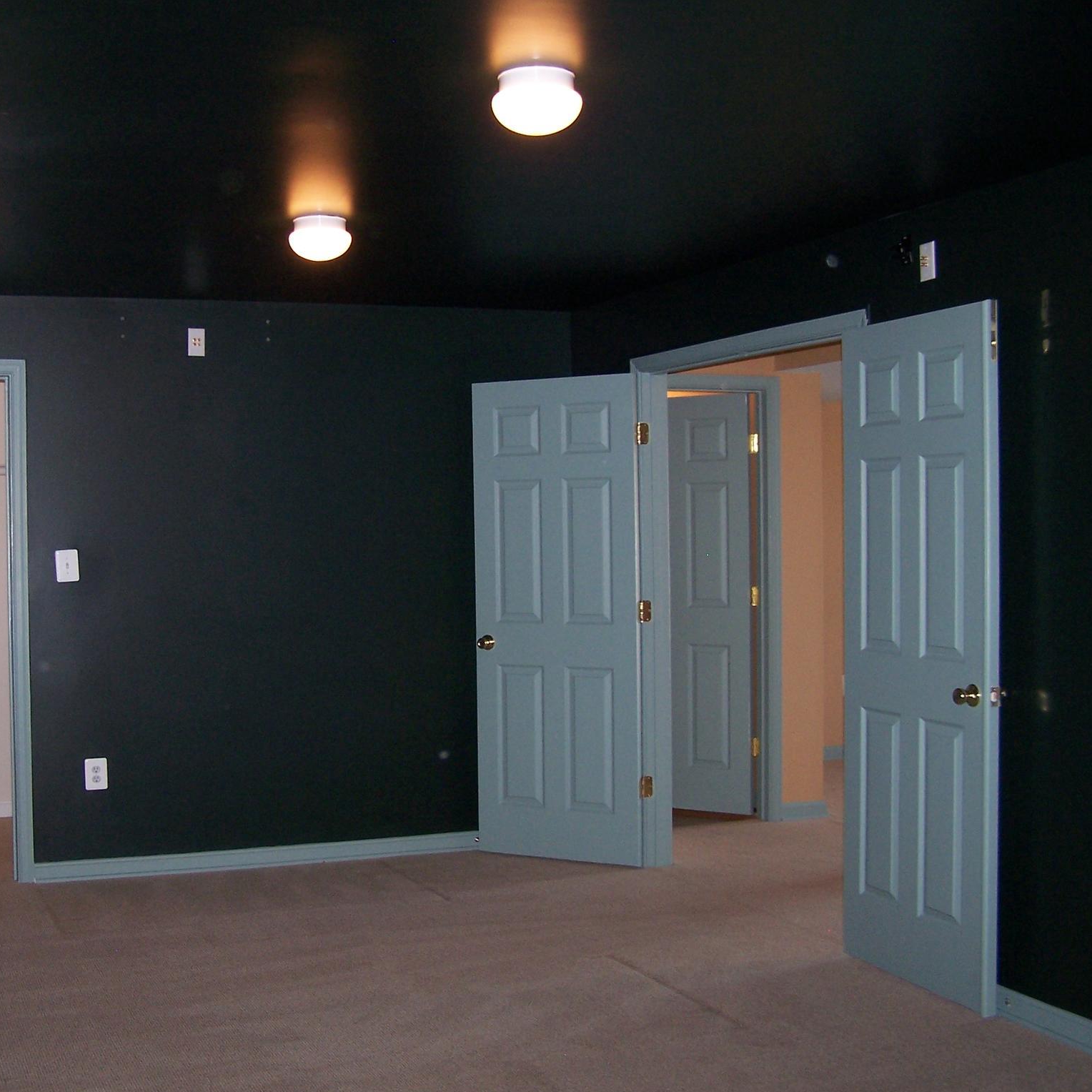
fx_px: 1606
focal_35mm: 45
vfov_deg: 37.6
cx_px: 419
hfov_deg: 37.4
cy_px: 548
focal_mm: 6.3
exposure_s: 1/60
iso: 140
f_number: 2.8
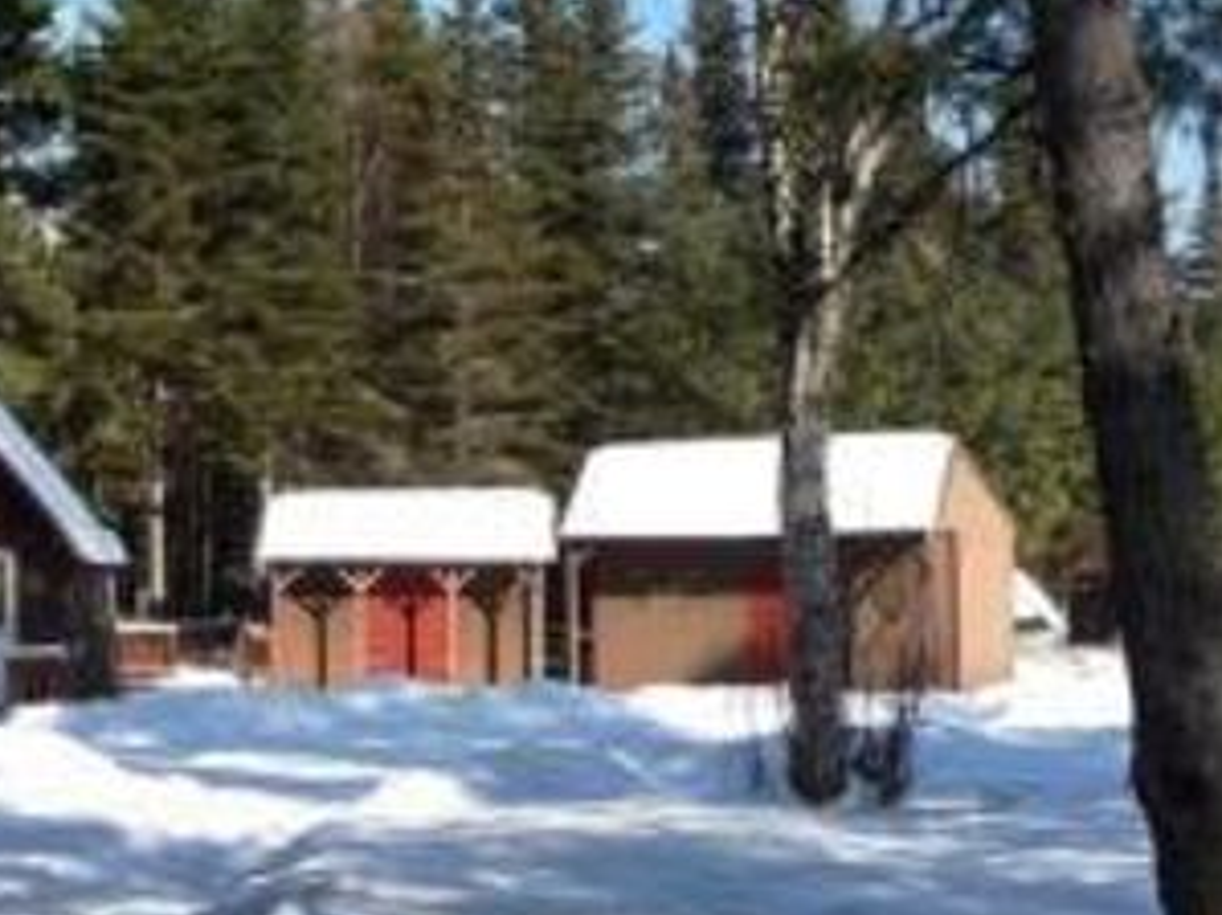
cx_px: 208
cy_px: 517
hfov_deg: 26.4
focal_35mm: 72
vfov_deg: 20.4
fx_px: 2541
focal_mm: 5.3
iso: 100
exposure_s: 1/640
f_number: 3.5
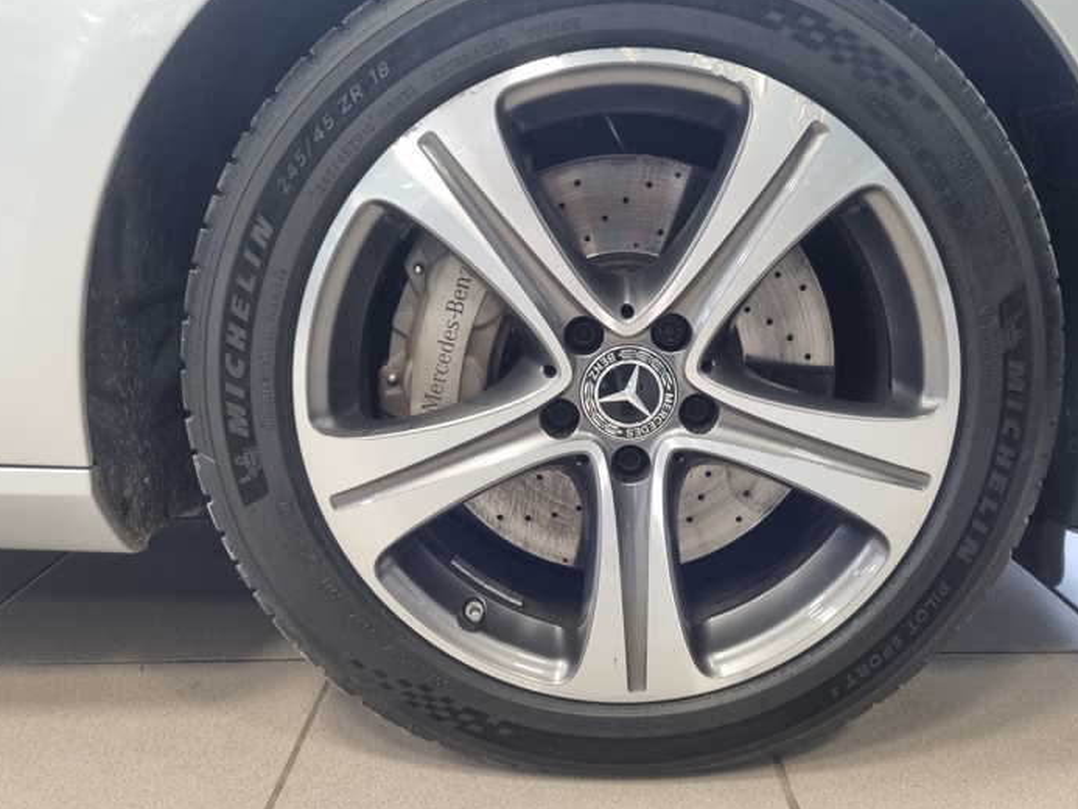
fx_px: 934
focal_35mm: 30
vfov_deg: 46.8
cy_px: 384
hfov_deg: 59.7
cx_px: 611
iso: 250
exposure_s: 1/50
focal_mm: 5.4
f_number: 1.8
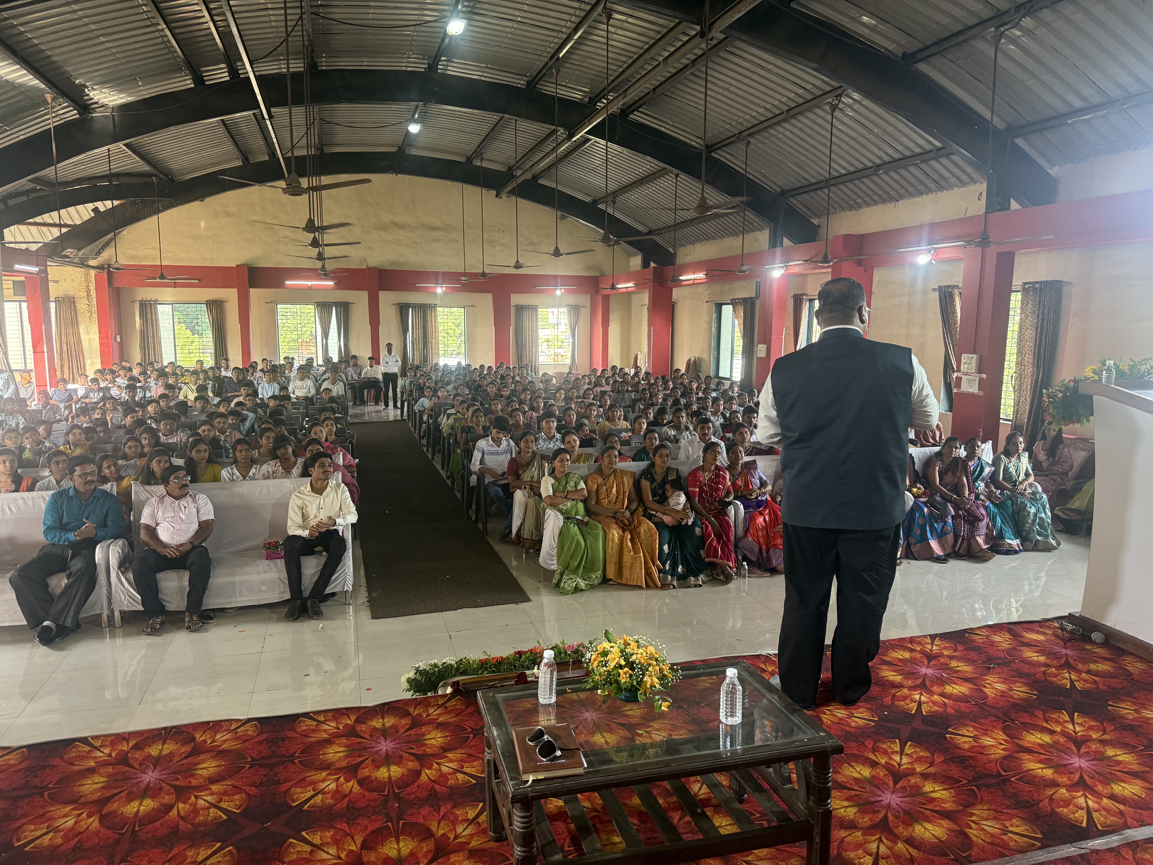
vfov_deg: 56.8
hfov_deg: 71.6
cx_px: 576
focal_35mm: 24
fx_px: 799
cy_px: 432
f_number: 1.78
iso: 320
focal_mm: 6.76
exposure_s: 1/100
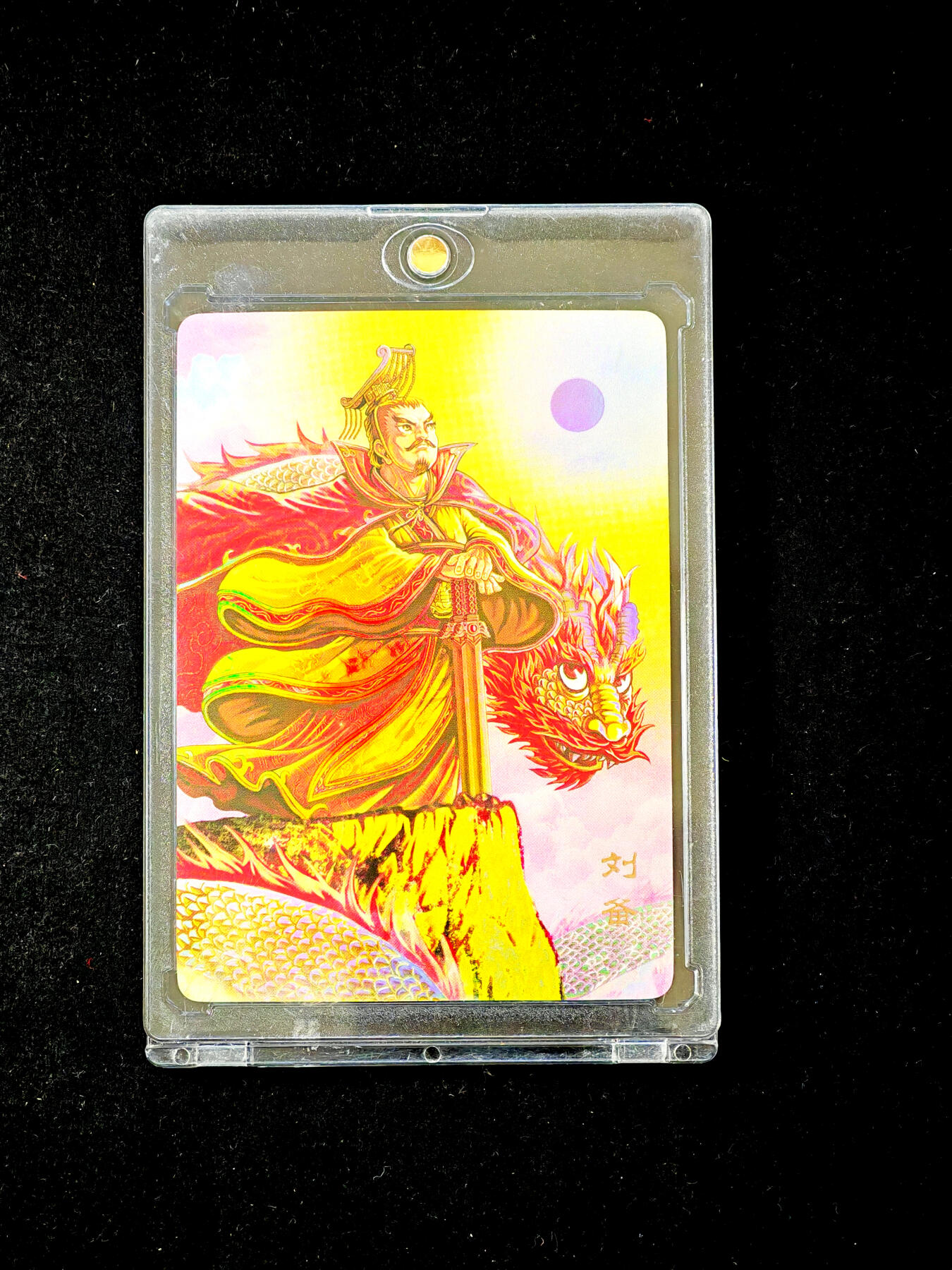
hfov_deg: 16.6
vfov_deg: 22.0
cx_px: 476
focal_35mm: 89
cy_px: 635
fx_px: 3264
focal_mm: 8.67
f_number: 2.4
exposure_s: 1/33
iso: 250
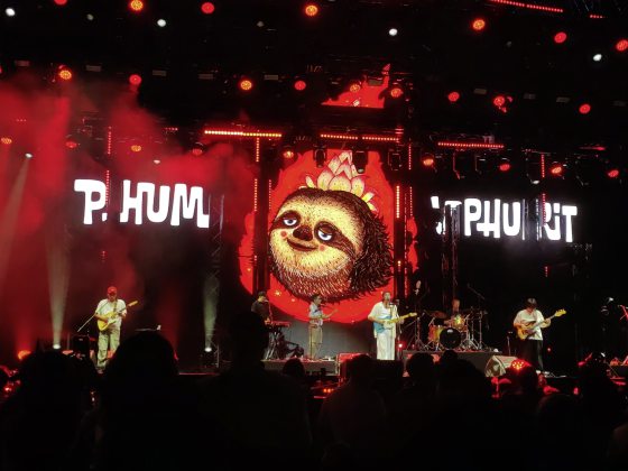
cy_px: 236
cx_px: 314
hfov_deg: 38.2
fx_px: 907
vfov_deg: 29.1
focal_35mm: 50
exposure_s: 1/160
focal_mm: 5.52
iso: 500
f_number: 1.9
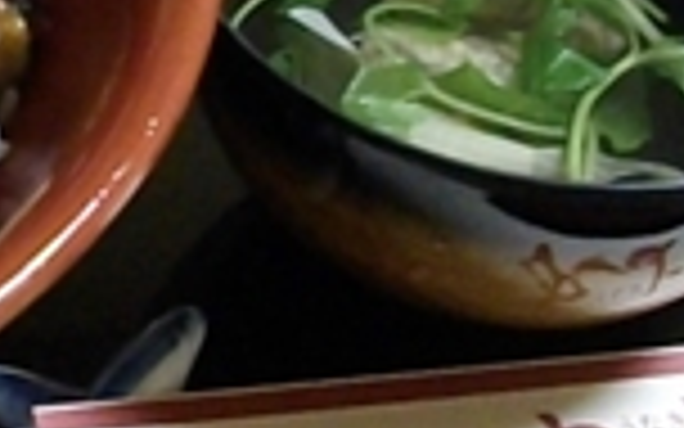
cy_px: 50
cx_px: -130
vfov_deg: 13.0
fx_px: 1864
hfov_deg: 19.6
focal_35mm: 100
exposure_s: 1/50
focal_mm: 5.7
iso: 2112
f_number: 2.9
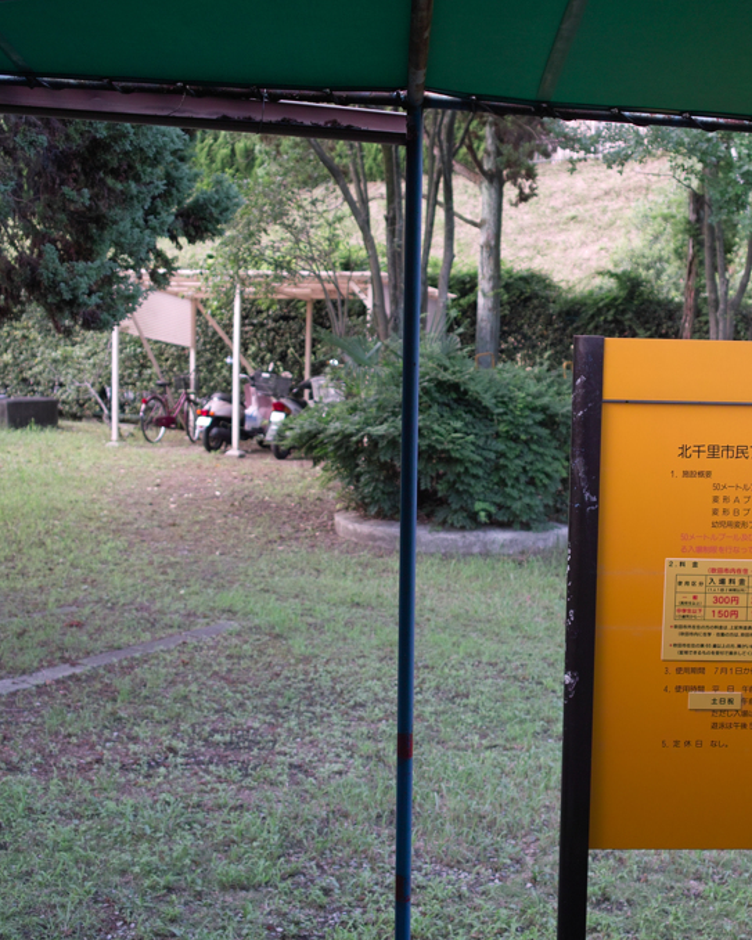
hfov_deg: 26.2
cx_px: 451
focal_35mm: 58
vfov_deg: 32.5
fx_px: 1614
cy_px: 469
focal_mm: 24.2
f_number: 2.8
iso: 100
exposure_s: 1/80
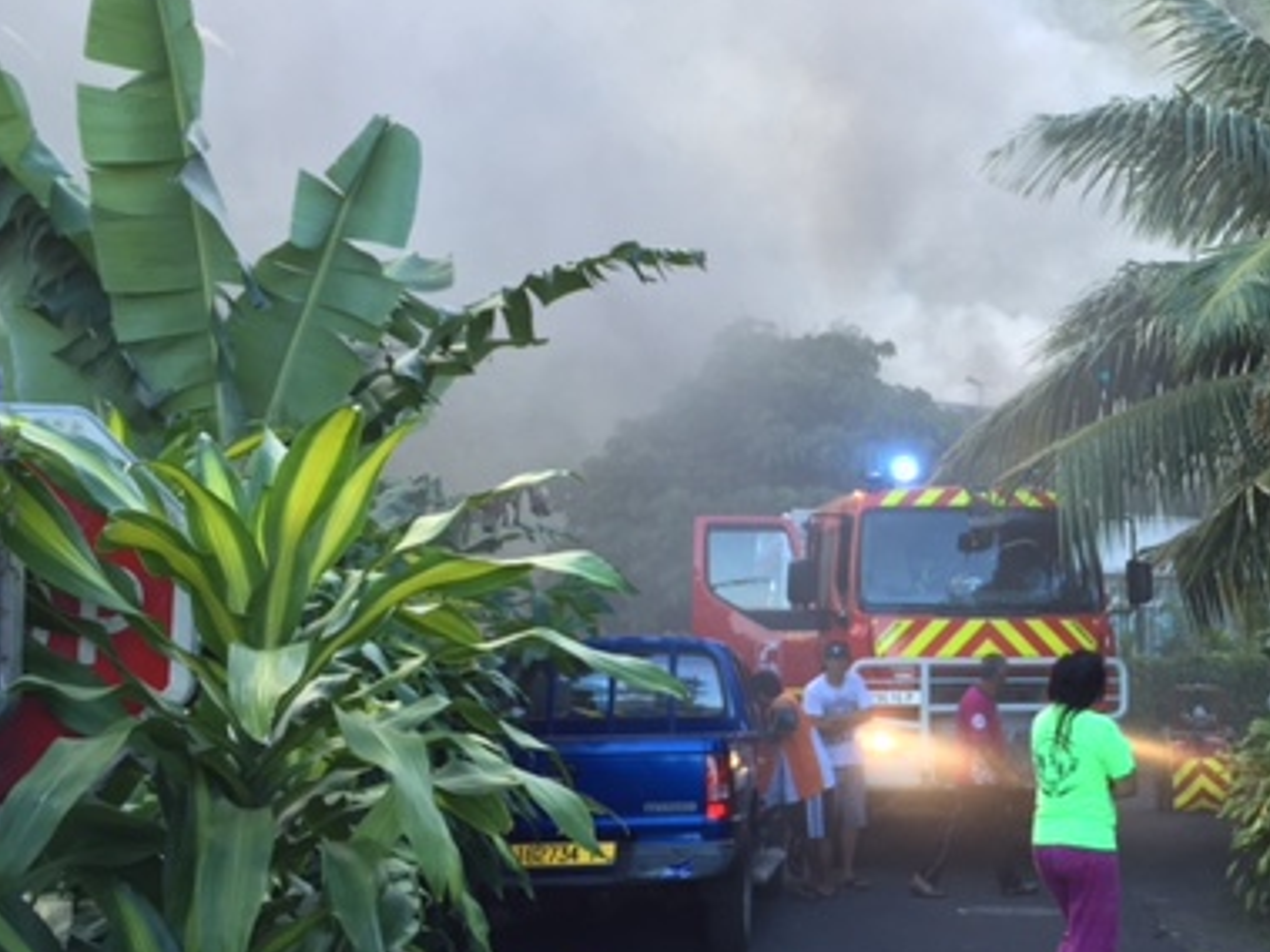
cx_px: 1015
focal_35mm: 49
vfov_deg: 29.6
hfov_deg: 37.5
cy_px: 409
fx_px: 1797
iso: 32
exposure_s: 1/120
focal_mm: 4.15
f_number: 2.2
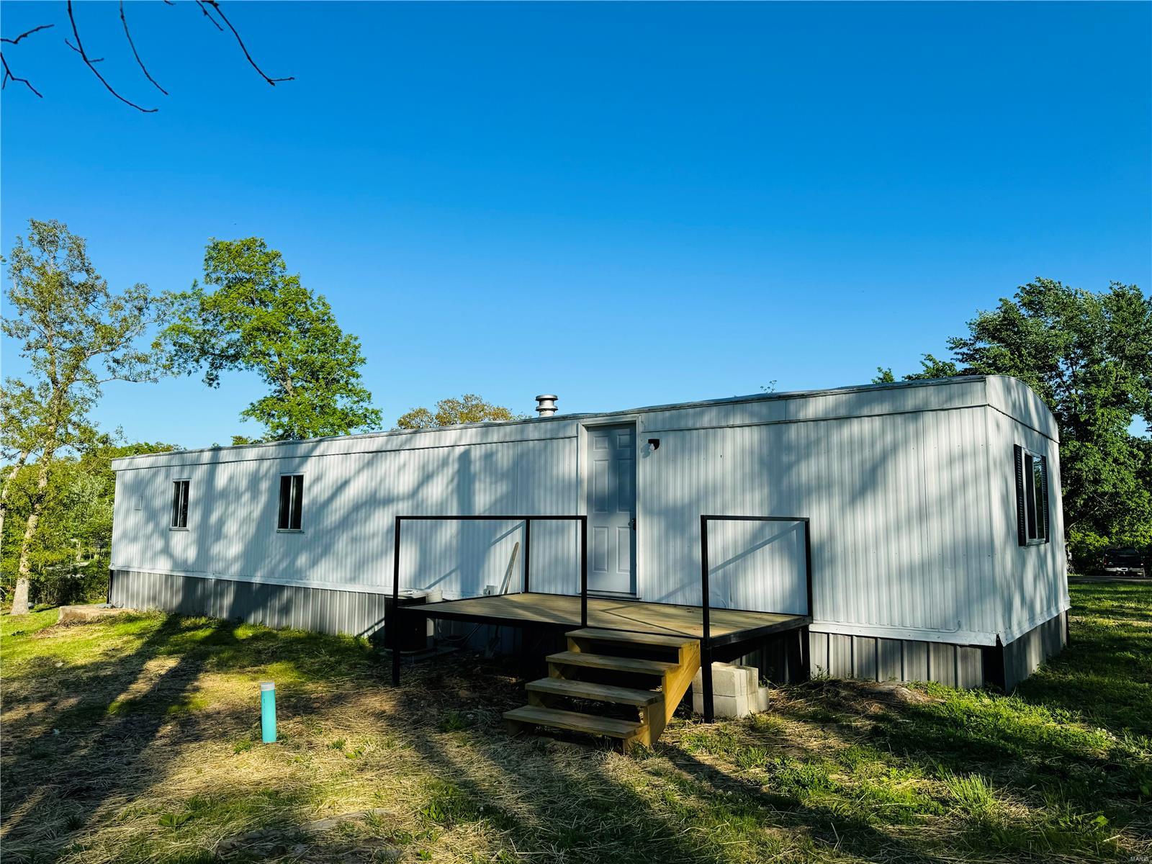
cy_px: 432
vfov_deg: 56.8
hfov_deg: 71.6
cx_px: 576
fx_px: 799
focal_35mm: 24
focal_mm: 6.76
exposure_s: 1/4310
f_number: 1.78
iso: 80
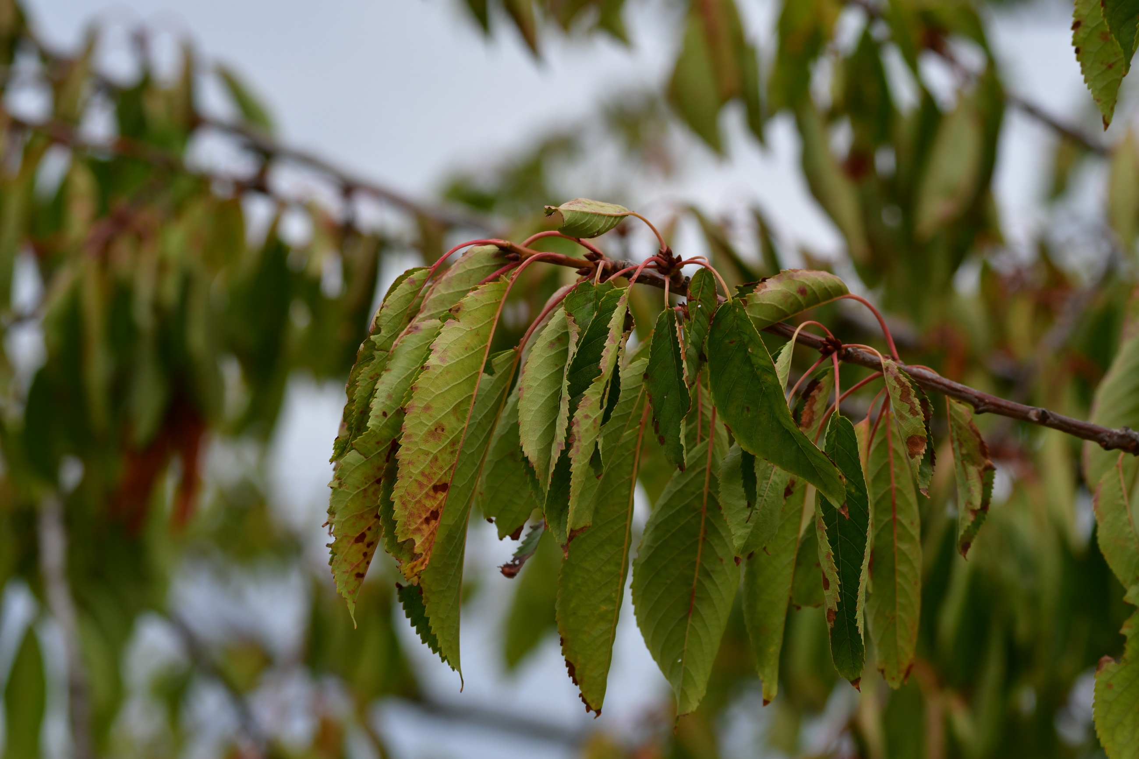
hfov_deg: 11.8
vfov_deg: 7.9
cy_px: 380
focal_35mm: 174
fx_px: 5504
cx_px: 570
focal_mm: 116
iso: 250
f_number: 7.1
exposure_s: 1/640
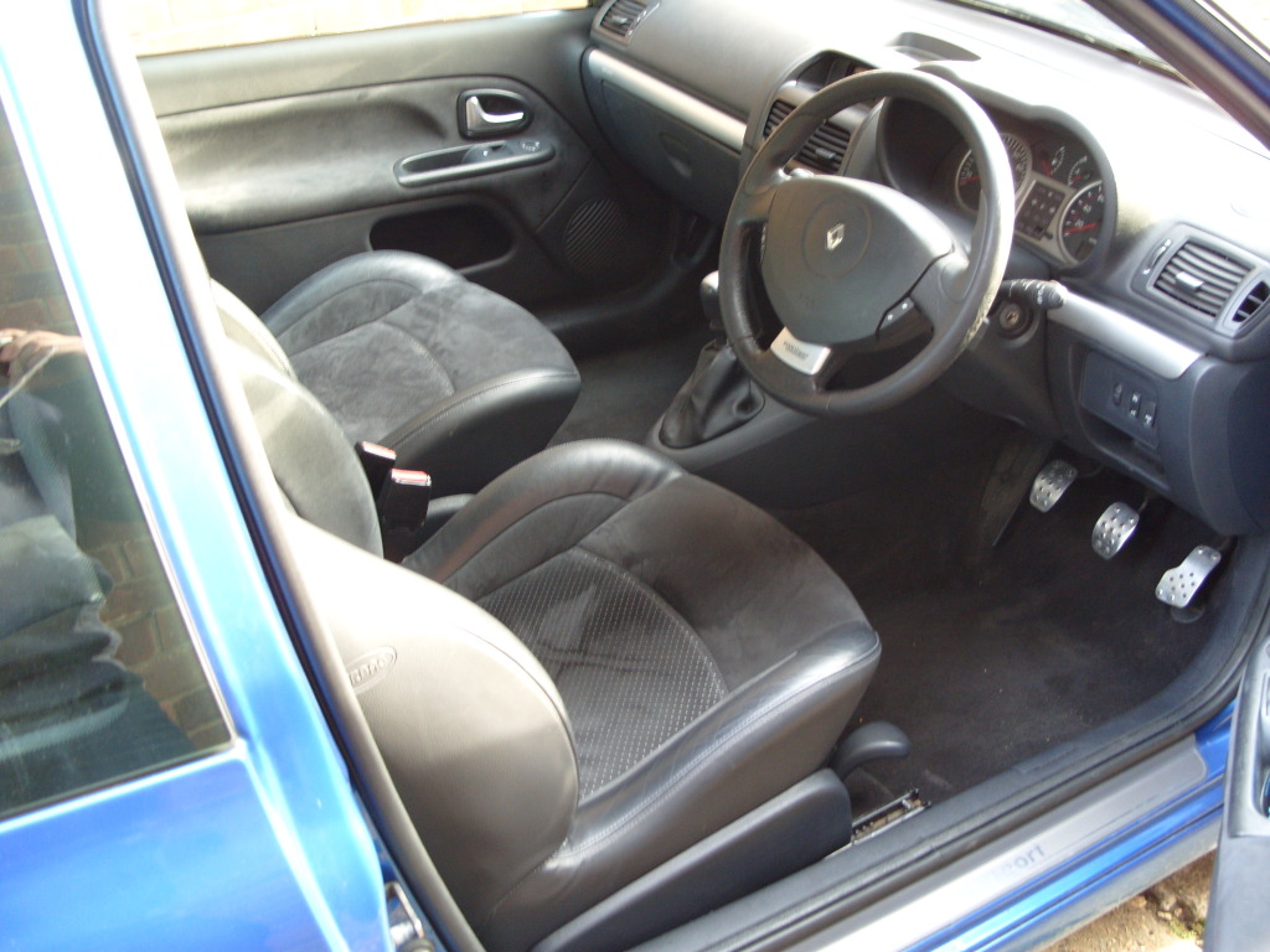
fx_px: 1284
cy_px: 476
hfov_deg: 52.6
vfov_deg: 40.7
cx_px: 635
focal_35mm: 35
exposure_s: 1/20
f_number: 2.8
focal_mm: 7.8
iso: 200
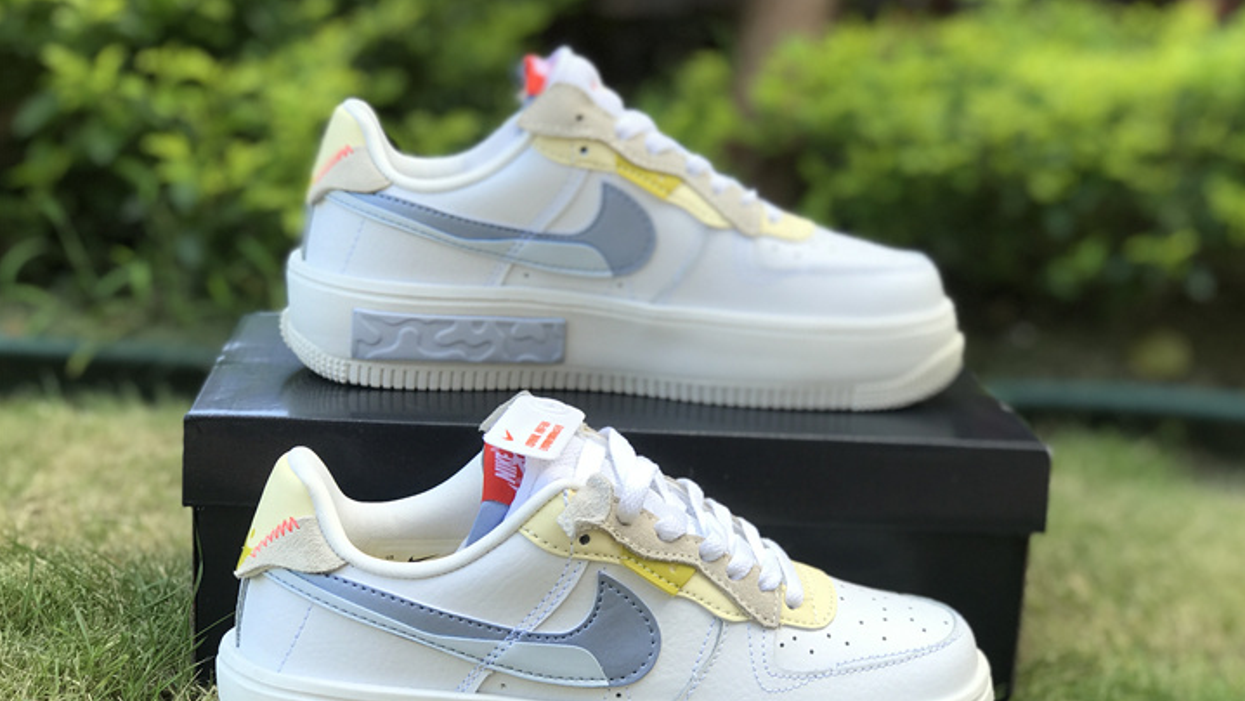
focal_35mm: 64
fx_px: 2113
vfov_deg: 18.8
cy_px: 464
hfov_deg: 32.8
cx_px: 638
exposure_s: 1/100
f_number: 2.8
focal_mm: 6.6
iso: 20
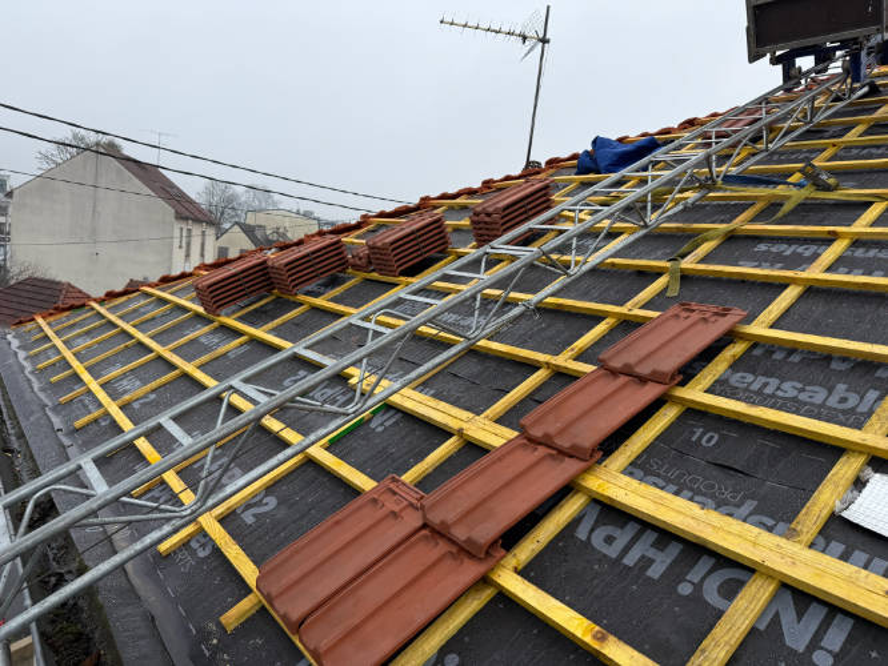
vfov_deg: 56.8
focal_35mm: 24
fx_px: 616
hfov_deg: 71.6
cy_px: 333
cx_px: 444
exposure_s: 1/1032
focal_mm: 6.8
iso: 80
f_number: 1.8
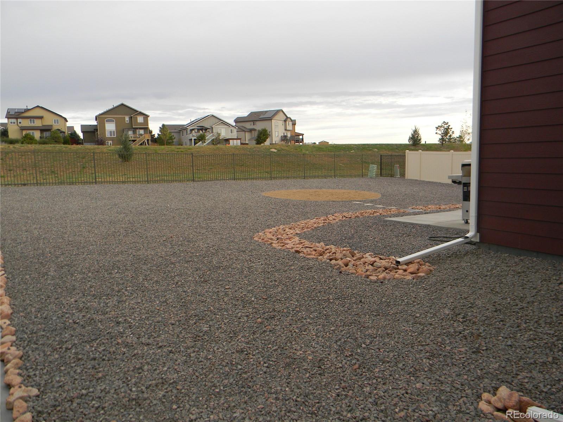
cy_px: 211
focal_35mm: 28
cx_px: 282
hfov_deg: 63.4
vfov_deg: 49.7
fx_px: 455
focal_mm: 5
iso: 80
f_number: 3.5
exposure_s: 1/234
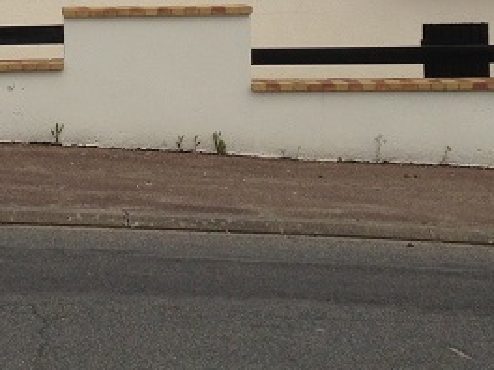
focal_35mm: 100
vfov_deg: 13.9
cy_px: -176
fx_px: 1427
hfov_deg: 19.3
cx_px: 56
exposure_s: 1/1808
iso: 50
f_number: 2.4
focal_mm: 4.13
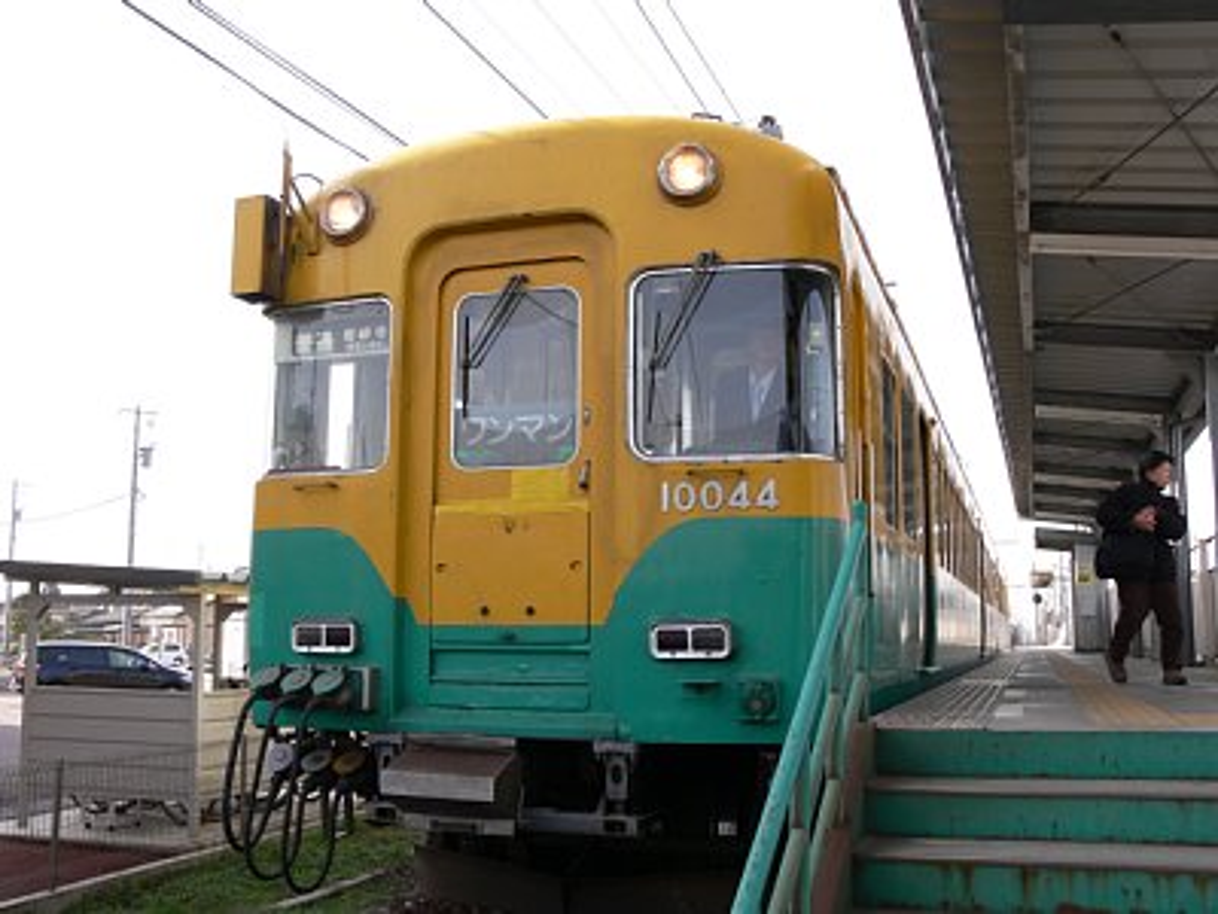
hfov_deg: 52.6
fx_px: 1232
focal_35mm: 35
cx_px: 609
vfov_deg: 40.7
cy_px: 457
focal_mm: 7.4
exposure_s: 1/100
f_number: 5
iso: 80
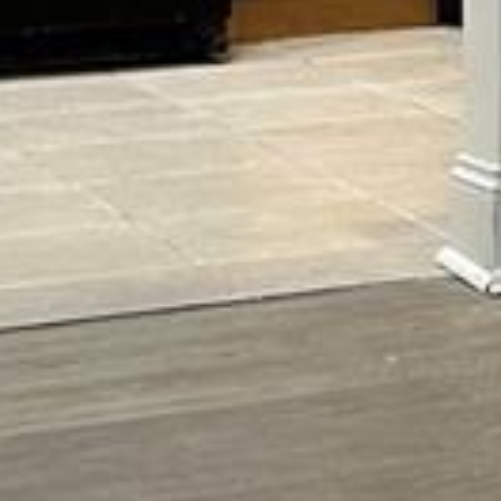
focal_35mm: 209
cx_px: 1180
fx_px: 3422
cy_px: -311
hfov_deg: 7.8
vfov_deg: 8.2
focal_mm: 5.7
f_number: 1.5
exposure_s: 1/60
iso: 80
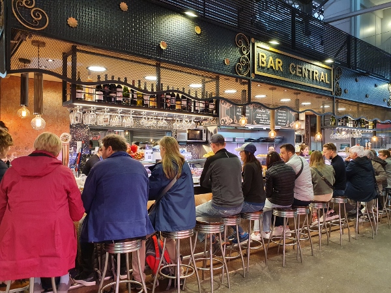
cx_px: 196
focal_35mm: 26
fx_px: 294
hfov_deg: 67.3
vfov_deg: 53.1
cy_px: 146
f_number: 2.4
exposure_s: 1/50
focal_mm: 4.32
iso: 250
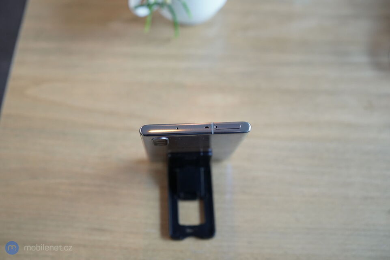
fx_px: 596
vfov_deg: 24.6
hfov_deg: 36.3
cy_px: 130
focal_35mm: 55
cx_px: 195
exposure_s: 1/200
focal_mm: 55
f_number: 4.5
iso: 4000
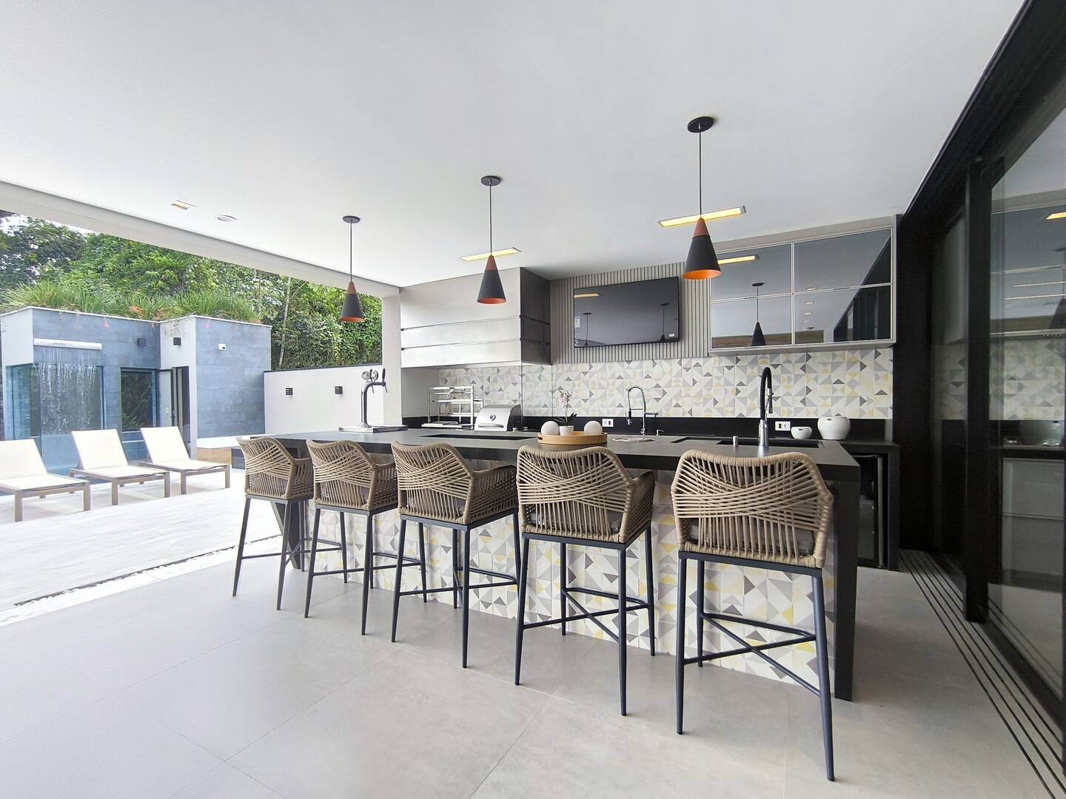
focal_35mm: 16
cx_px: 533
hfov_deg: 94.5
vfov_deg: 78.1
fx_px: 493
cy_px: 400
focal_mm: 1.65
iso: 50
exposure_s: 1/162
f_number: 2.2
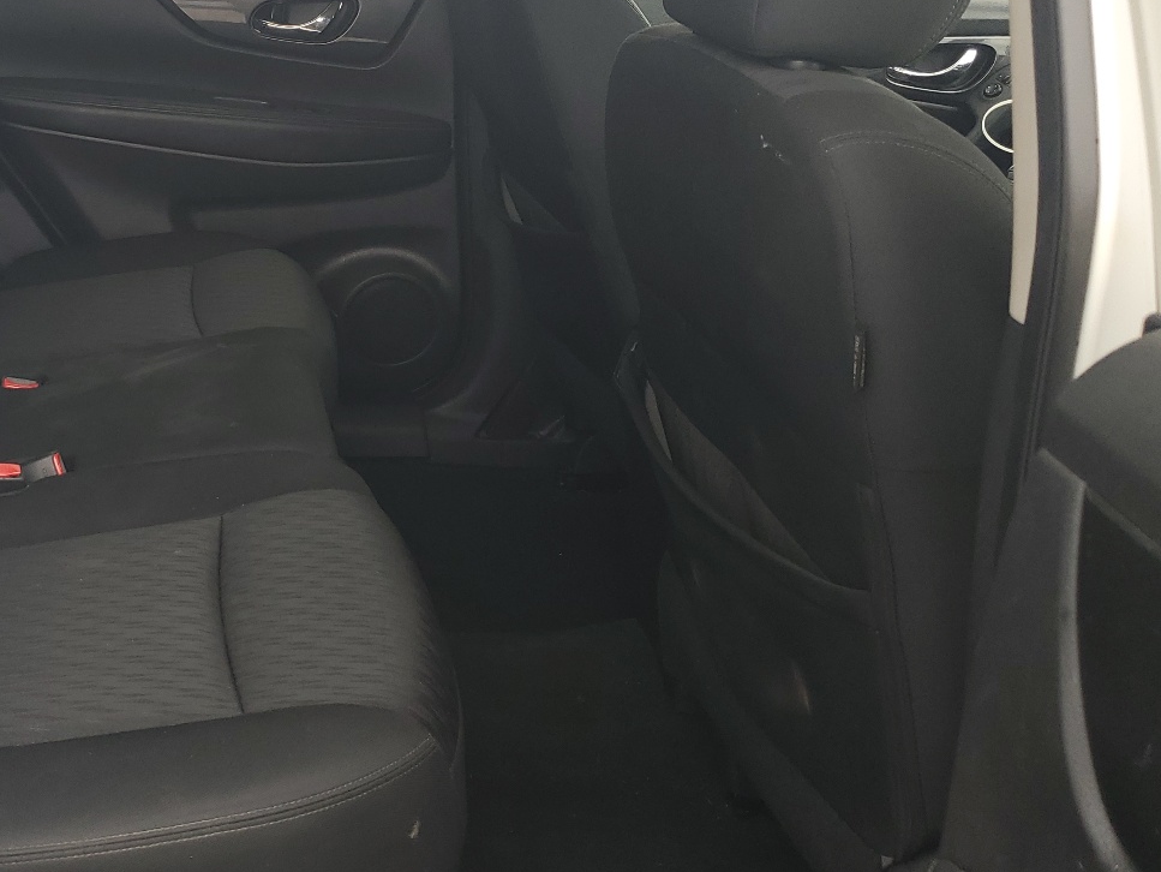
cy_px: 243
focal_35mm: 43
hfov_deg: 41.8
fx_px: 1443
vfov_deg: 33.1
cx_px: 221
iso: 50
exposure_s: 1/213
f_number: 1.5
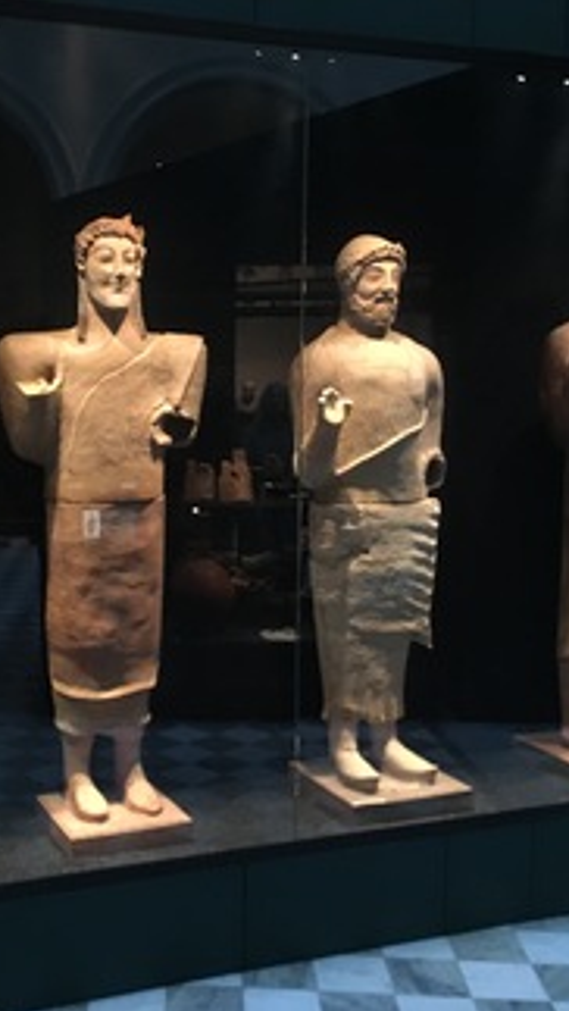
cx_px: 113
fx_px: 1152
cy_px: 513
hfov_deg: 27.2
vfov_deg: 47.3
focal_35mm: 43
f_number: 2.2
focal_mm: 4.15
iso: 250
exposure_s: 1/17
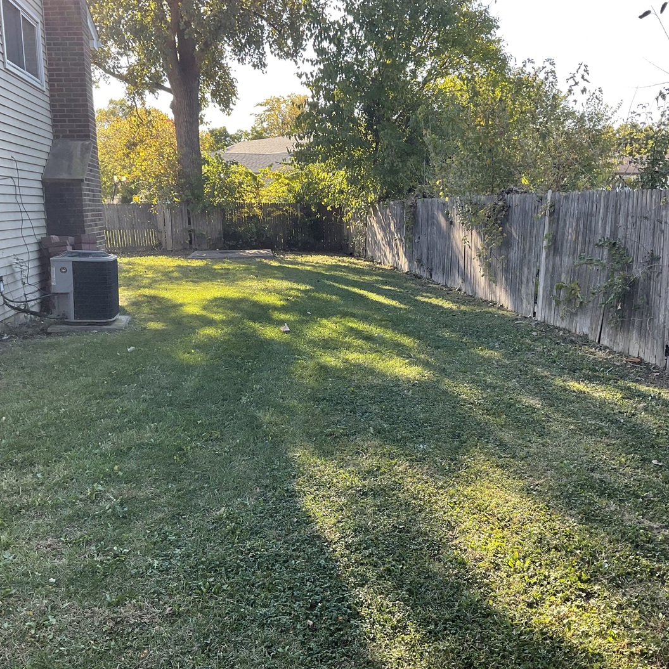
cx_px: 314
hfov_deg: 47.2
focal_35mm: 35
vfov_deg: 47.2
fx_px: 765
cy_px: 332
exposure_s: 1/162
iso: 16
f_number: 1.8
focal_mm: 3
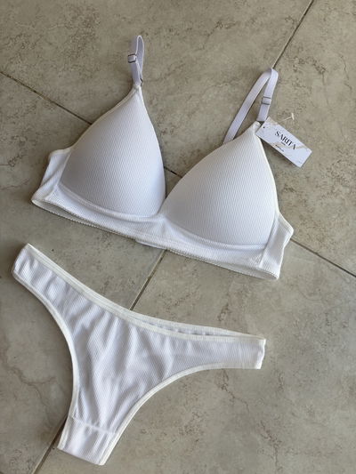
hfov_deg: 53.1
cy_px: 237
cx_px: 178
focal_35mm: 26
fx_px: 356
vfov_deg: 67.3
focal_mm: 5.96
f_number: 1.6
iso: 100
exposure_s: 1/100
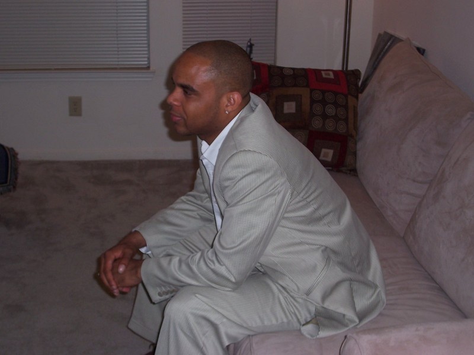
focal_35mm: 53
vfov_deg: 27.5
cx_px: 237
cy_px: 178
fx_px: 726
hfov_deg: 36.2
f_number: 3.4
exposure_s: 1/60
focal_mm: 8.6
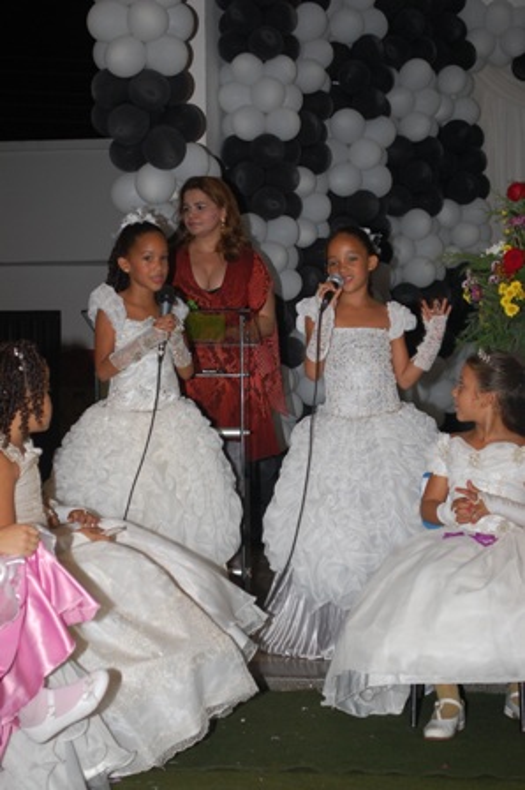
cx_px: 262
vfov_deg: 28.1
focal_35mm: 72
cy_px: 395
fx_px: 1577
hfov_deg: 18.9
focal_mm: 48
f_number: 5.6
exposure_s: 1/60
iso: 400
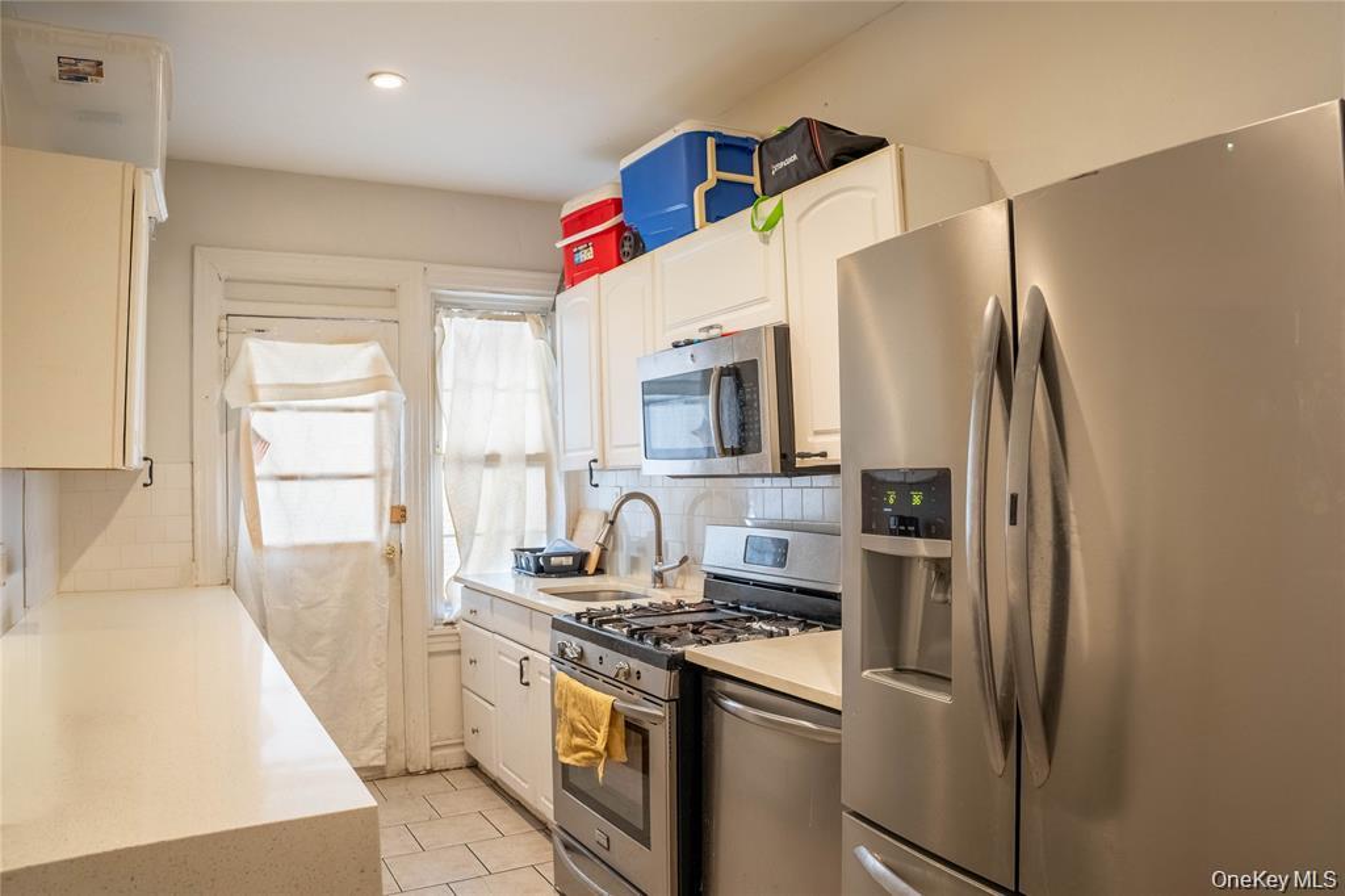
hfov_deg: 73.8
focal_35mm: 24
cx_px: 672
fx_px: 896
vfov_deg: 53.1
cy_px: 448
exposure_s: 1/1000
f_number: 4.5
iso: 2000
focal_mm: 24
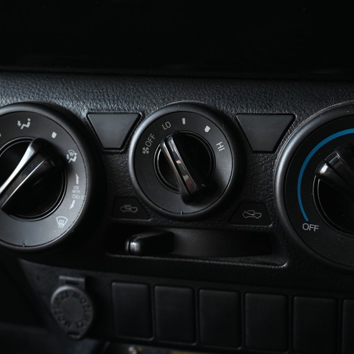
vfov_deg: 30.5
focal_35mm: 56
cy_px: 200
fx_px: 648
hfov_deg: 30.5
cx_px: 190
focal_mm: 33
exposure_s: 1/30
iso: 800
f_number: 6.3
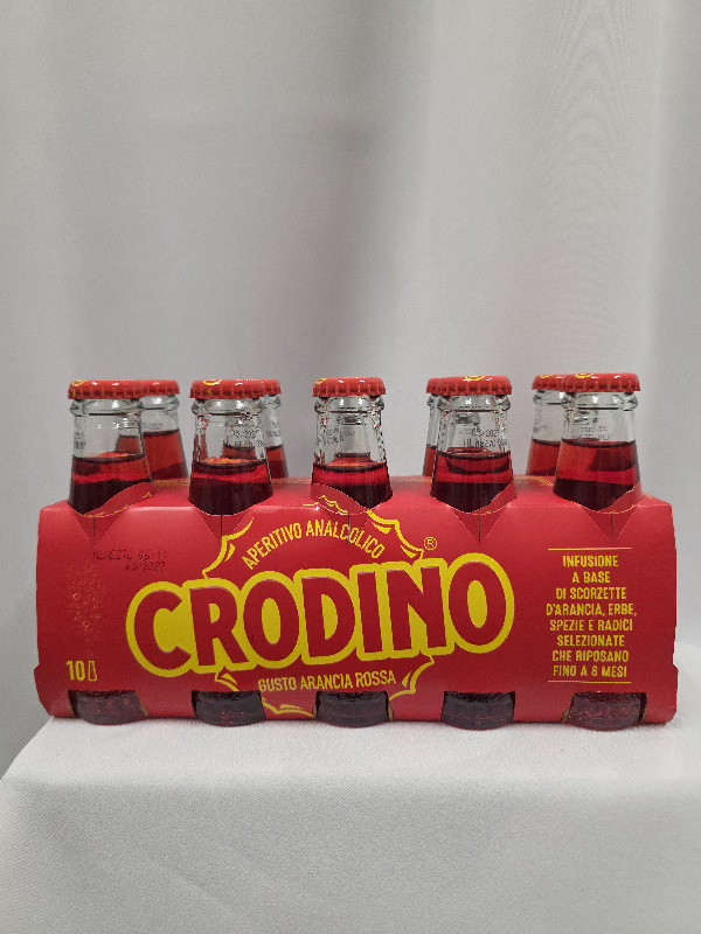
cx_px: 350
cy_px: 467
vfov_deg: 73.9
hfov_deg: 58.9
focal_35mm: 23
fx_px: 621
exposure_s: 1/101
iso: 500
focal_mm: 6.3
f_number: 1.7
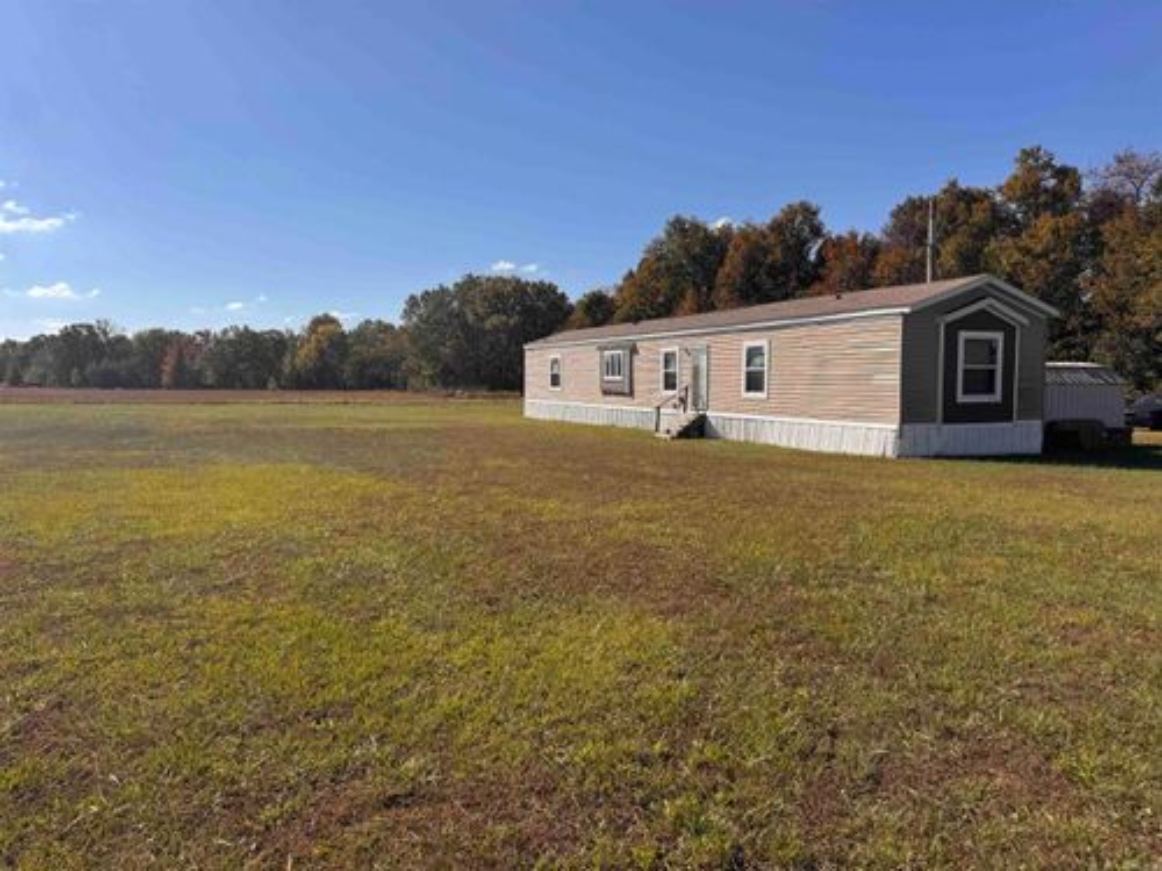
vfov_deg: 56.8
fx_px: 806
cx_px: 581
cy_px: 436
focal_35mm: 24
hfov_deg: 71.6
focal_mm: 6.76
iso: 80
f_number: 1.78
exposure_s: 1/7092
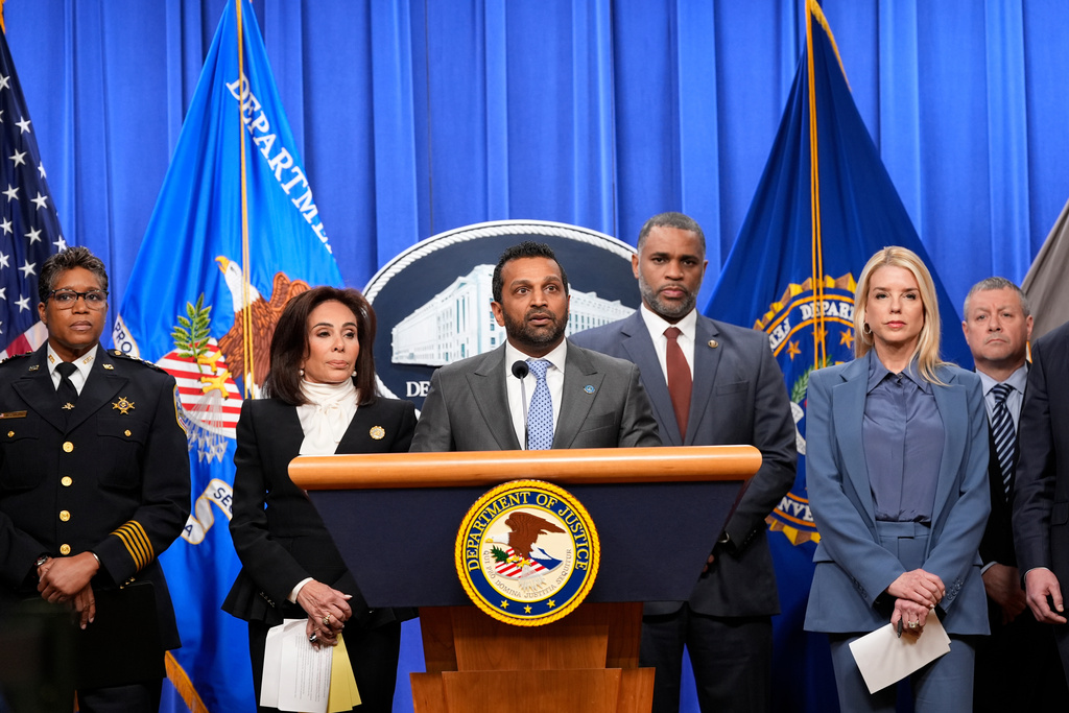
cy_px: 356
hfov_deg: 15.9
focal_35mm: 129
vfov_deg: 10.6
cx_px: 534
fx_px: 3831
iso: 2000
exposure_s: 1/250
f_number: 4
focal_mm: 129
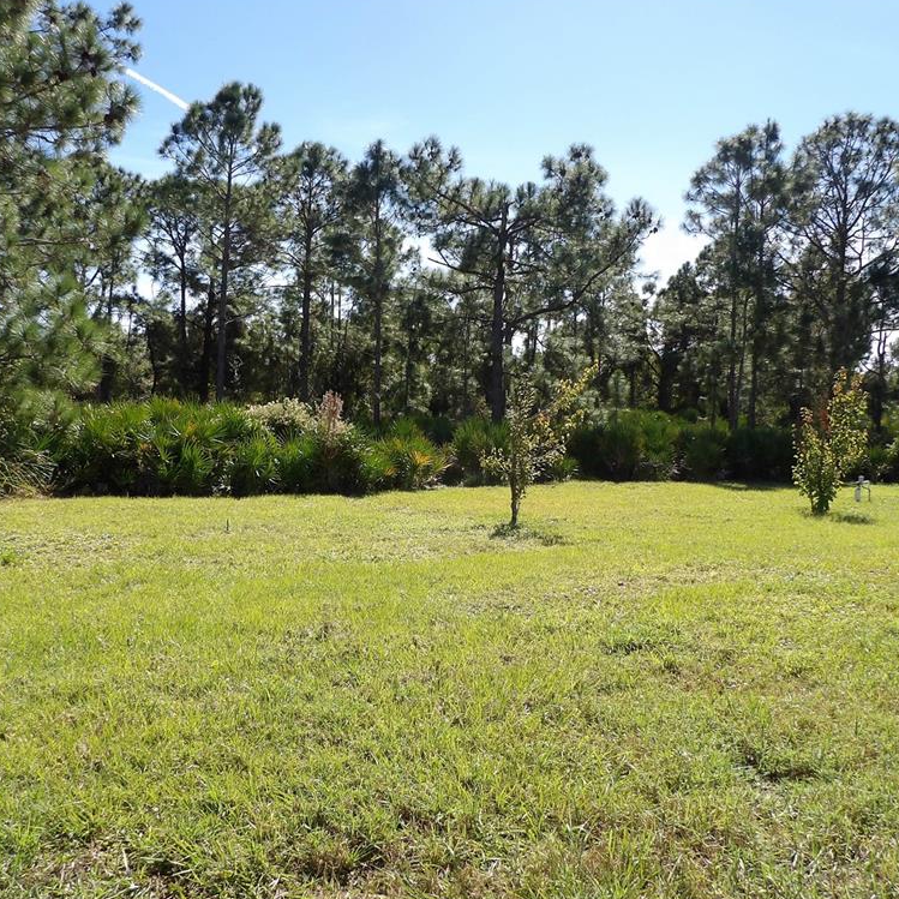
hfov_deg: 55.6
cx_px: 428
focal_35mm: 29
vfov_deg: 55.6
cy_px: 449
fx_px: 852
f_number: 3.2
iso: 100
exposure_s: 1/742
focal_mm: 4.3
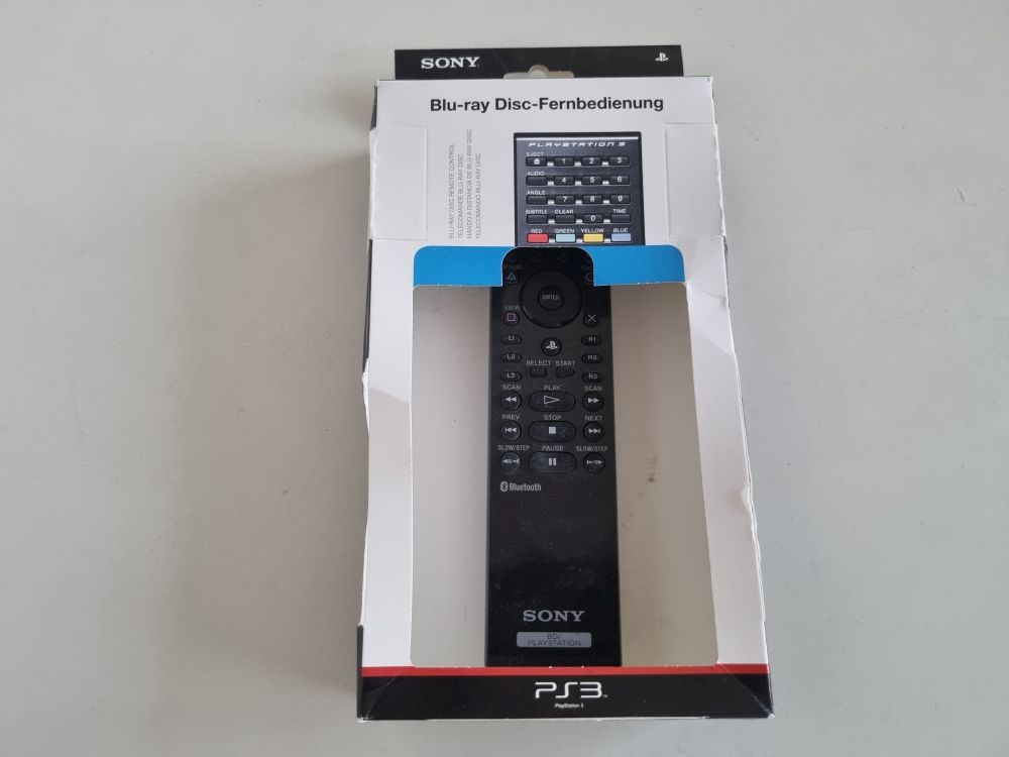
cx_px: 504
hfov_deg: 67.3
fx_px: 758
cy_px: 378
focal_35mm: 26
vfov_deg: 53.1
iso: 250
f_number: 1.8
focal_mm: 5.4
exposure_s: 1/100
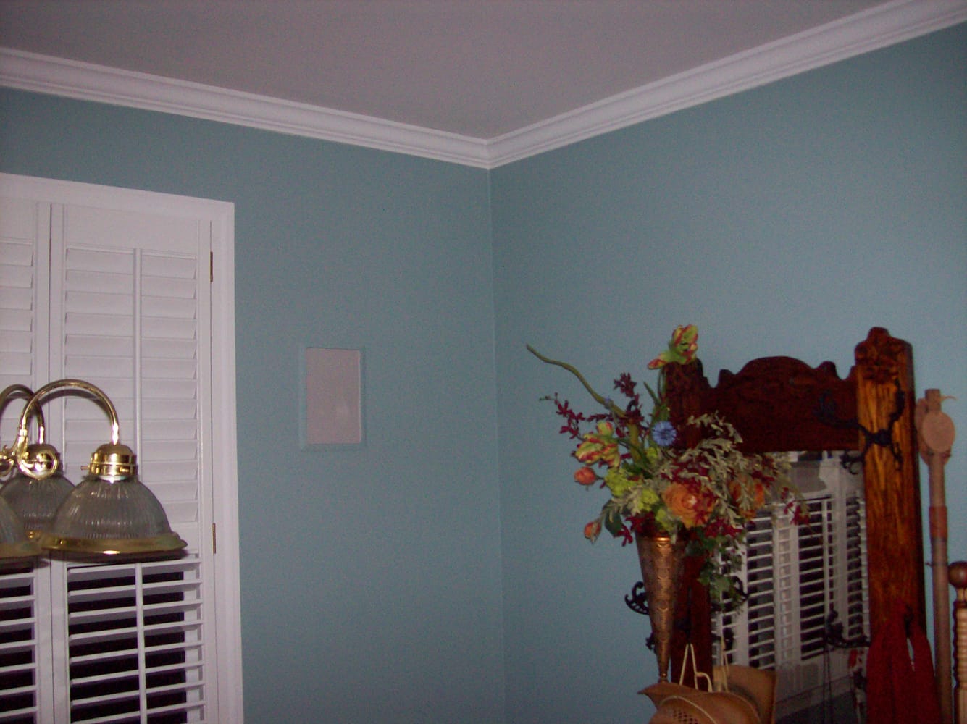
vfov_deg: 39.6
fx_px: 1005
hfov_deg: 51.4
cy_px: 362
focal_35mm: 36
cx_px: 484
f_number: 2.7
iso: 140
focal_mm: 6
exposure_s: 1/64
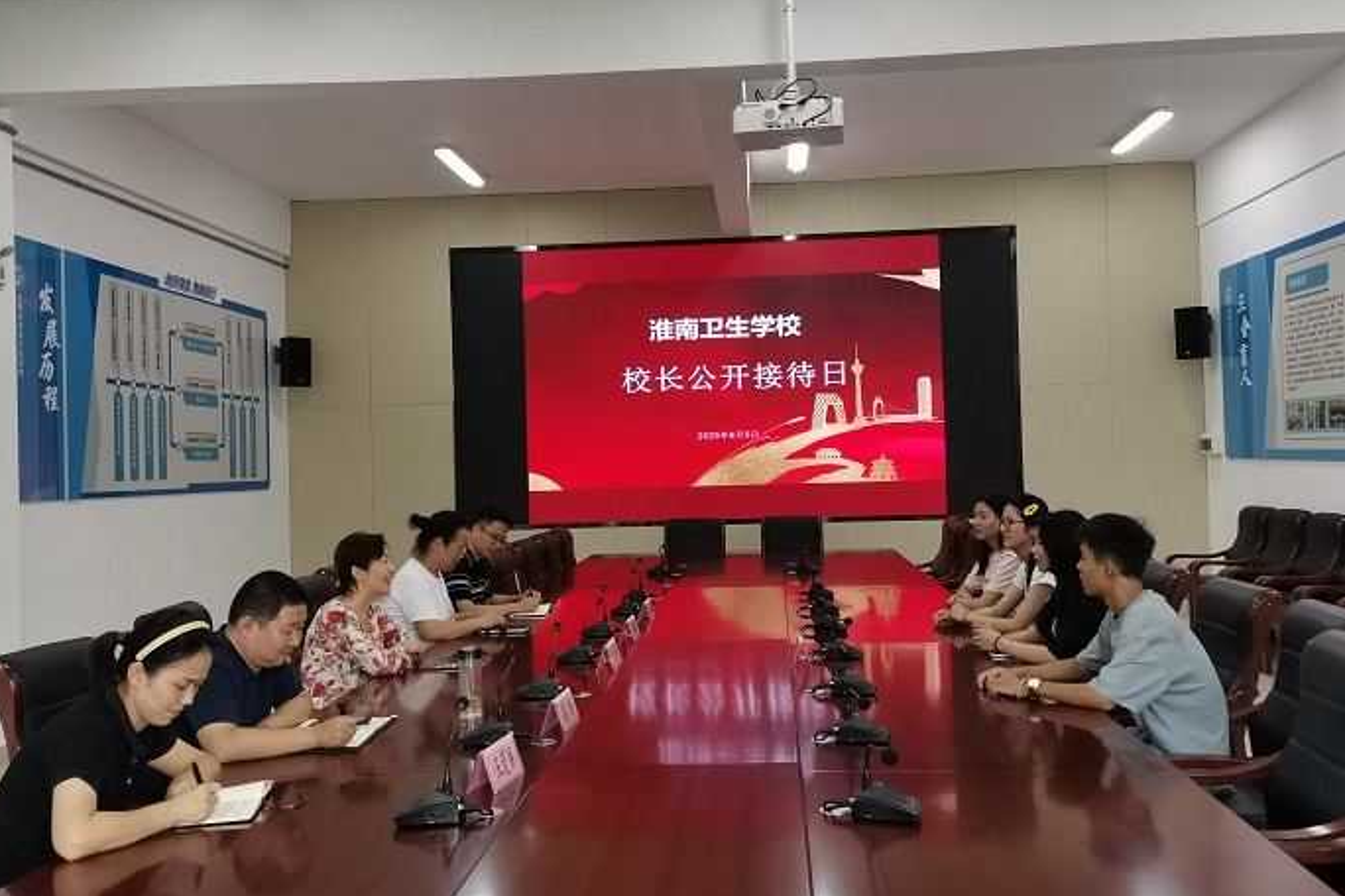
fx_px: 1233
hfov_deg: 57.2
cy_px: 445
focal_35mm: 33
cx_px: 667
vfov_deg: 40.0
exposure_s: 1/100
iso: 250
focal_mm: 4.75
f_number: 1.8
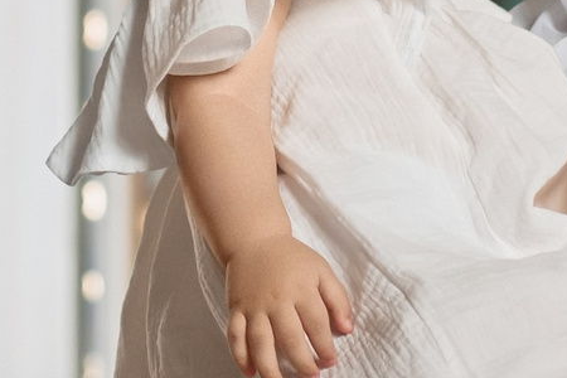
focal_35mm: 256
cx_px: 493
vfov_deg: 5.4
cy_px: -28
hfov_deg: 8.0
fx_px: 4032
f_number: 2.2
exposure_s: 1/200
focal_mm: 45
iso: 800
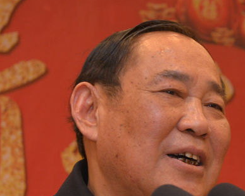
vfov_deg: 5.6
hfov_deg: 7.0
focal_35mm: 275
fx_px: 1993
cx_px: 268
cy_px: 171
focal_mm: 70
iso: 640
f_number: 5.6
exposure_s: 1/60
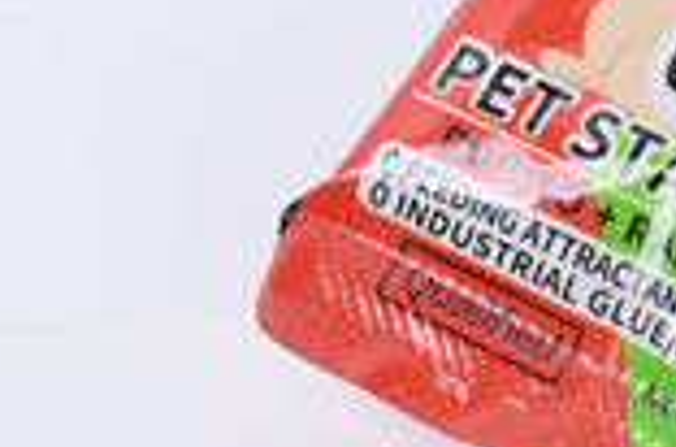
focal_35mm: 482
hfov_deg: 4.2
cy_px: -124
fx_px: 9023
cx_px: 1608
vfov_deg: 2.8
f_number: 11
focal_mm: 75
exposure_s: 1/125
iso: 125
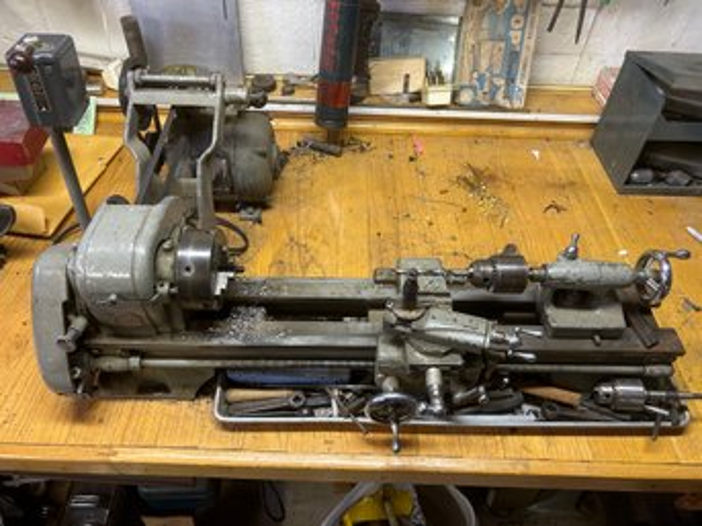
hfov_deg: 67.3
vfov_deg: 53.0
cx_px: 351
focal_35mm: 26
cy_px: 263
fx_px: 527
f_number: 1.5
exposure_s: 1/60
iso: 250
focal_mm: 5.7
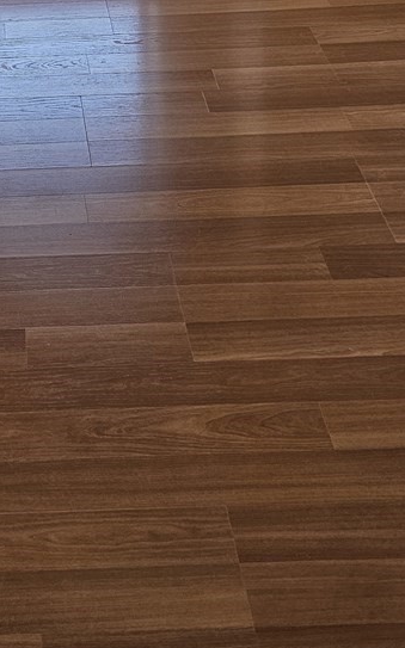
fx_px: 1220
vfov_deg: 25.6
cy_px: -193
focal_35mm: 69
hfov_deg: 18.0
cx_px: -62
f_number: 1.7
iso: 100
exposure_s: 1/120
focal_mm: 6.3
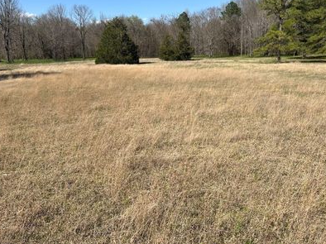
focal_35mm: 33
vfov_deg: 42.6
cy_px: 93
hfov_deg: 55.4
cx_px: 169
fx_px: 311
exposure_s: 1/4831
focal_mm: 5.7
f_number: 1.5
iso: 50
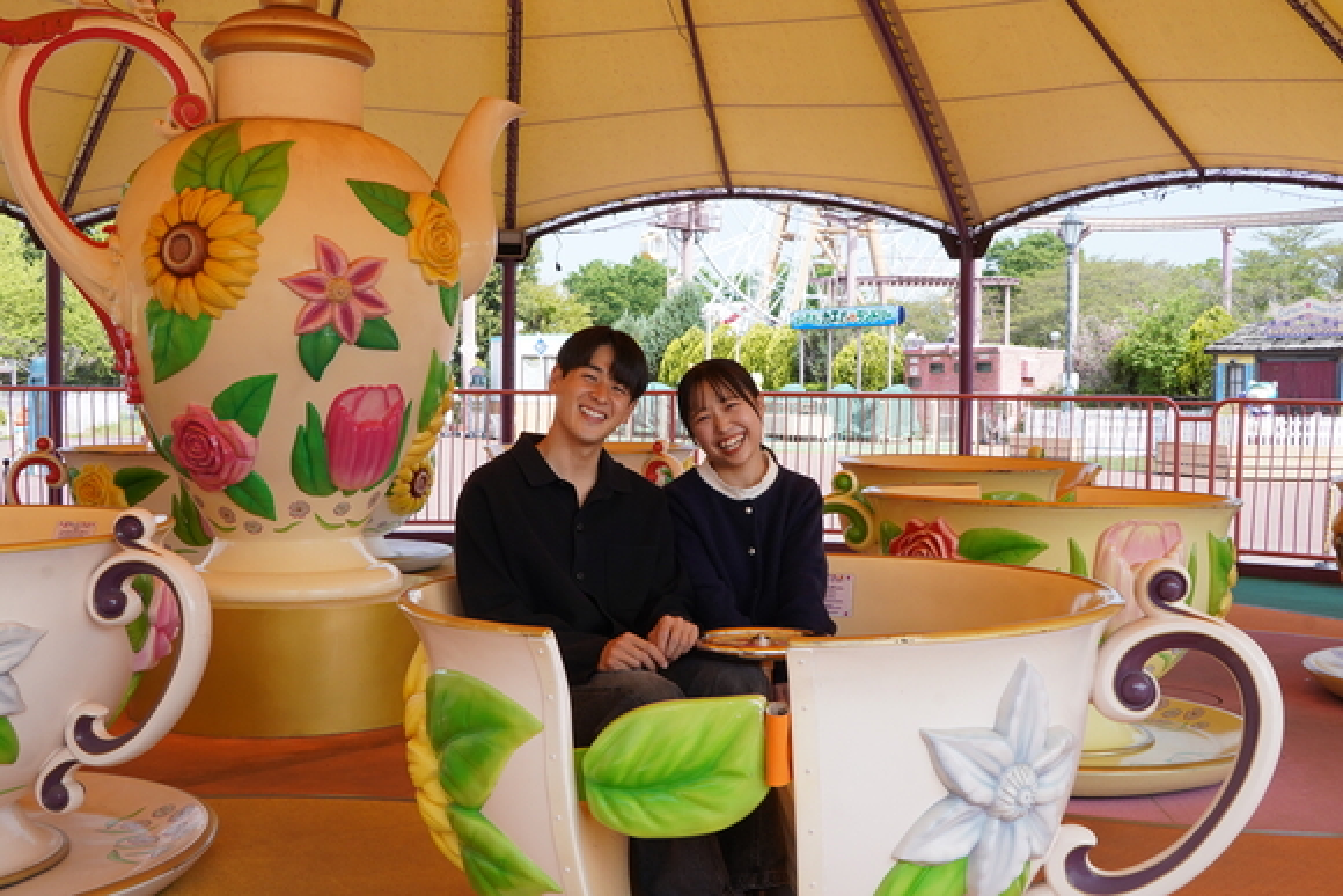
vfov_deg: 31.9
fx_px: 1567
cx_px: 672
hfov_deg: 46.4
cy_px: 448
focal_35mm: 42
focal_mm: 28
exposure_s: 1/400
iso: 1000
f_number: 13
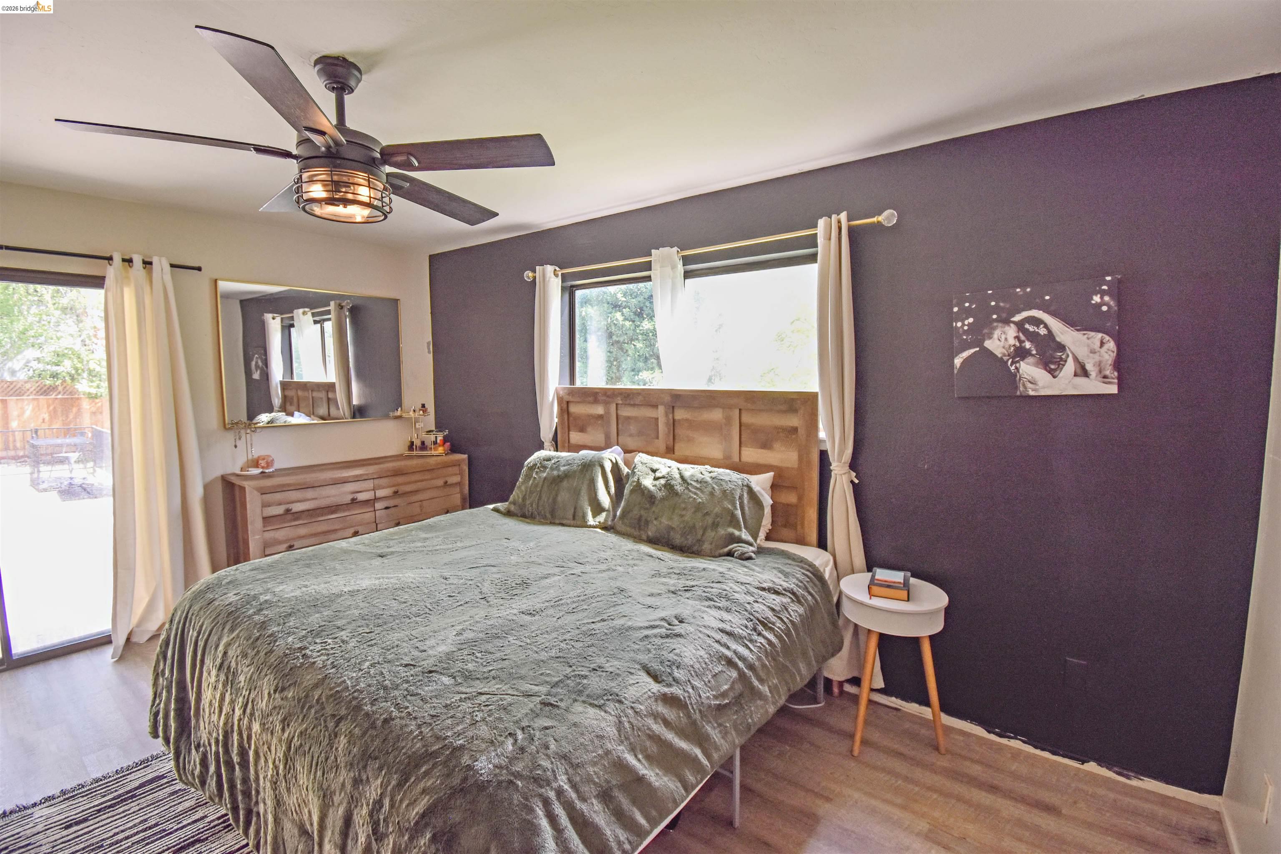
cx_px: 640
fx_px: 534
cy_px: 427
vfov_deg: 77.3
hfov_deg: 100.4
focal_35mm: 15
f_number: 4.5
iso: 400
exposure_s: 1/60
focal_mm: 10
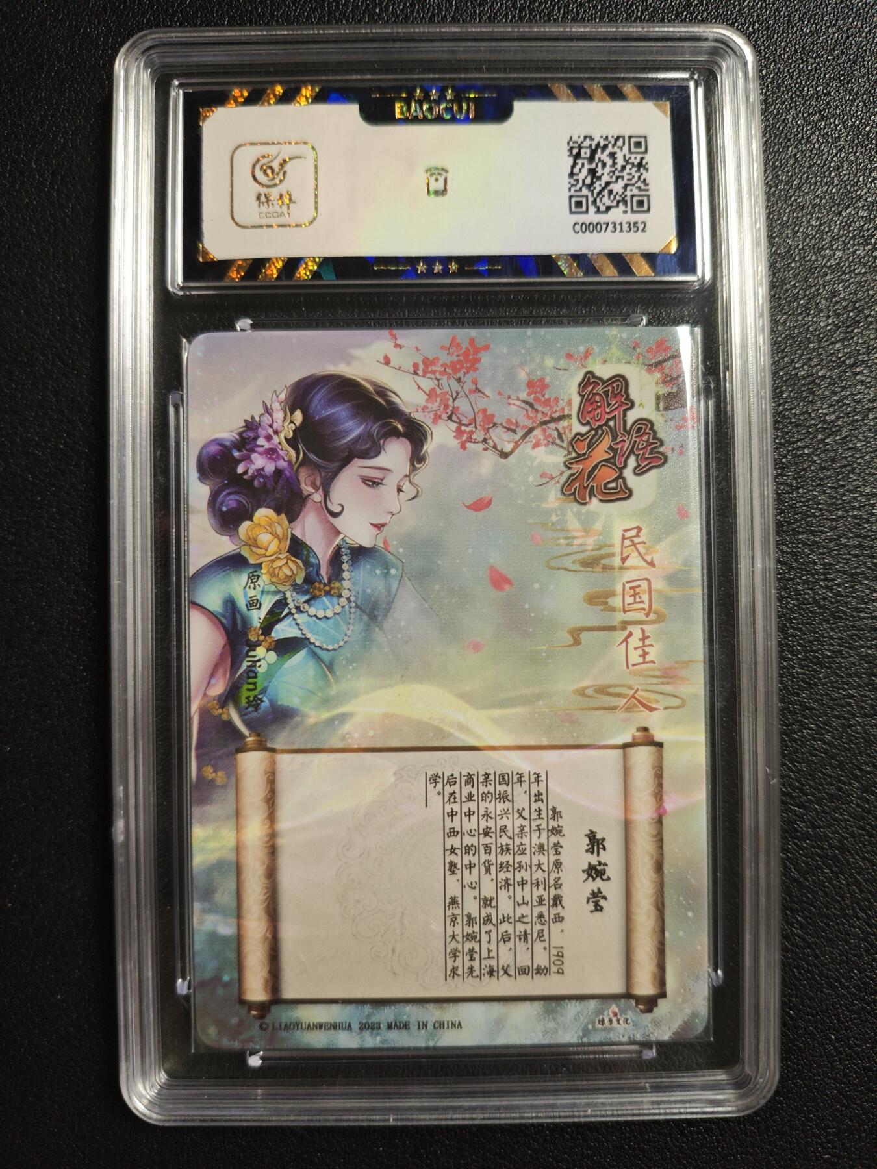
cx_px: 438
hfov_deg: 53.1
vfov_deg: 67.3
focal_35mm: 26
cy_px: 584
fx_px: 878
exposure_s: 1/200
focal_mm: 4.94
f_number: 1.5
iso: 640
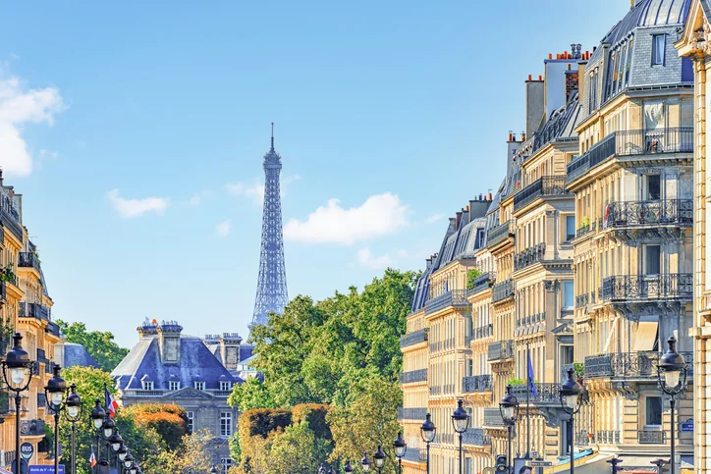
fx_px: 3753
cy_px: 237
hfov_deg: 10.8
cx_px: 356
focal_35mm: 190
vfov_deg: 7.2
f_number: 8
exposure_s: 1/250
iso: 64
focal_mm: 190
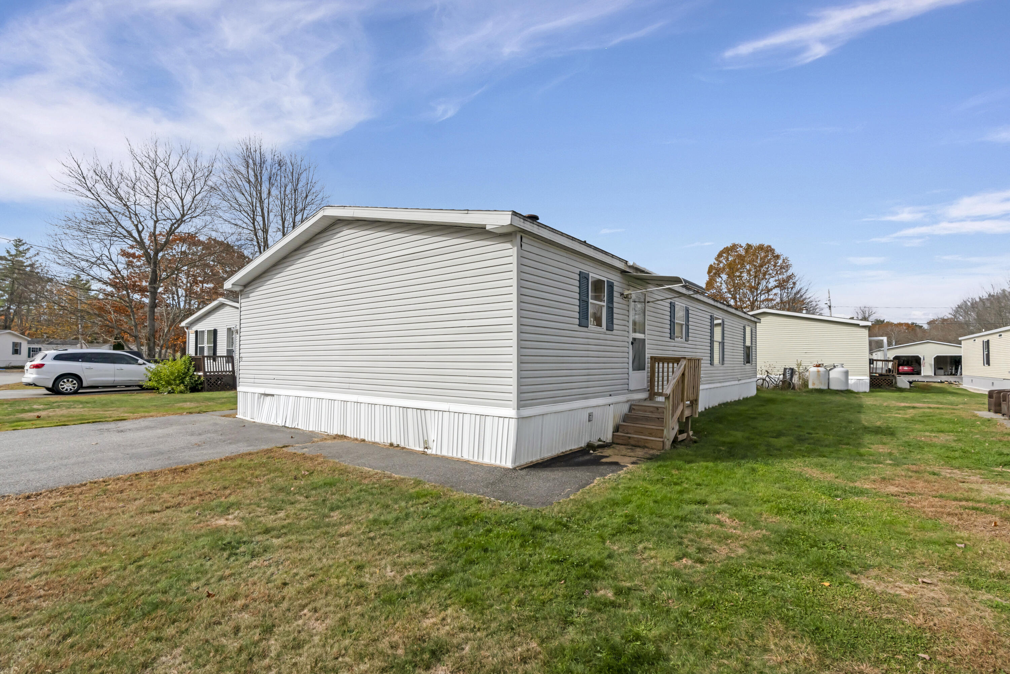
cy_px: 337
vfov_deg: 73.8
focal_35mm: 16
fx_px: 449
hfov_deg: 96.7
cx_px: 505
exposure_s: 1/4000
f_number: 8
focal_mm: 16
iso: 800
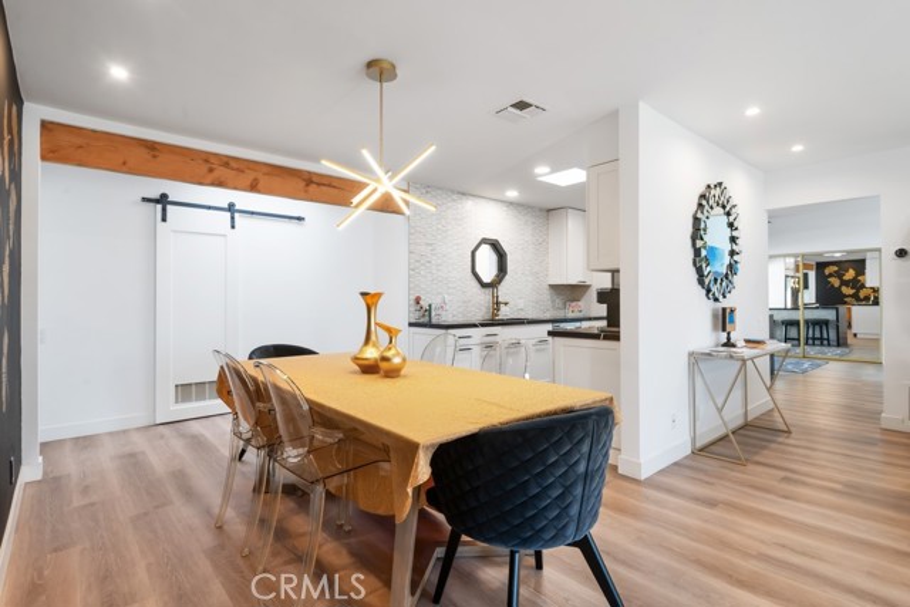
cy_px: 304
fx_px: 455
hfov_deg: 90.0
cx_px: 455
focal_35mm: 18
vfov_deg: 67.4
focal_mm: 18
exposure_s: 1/8
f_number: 8
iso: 64
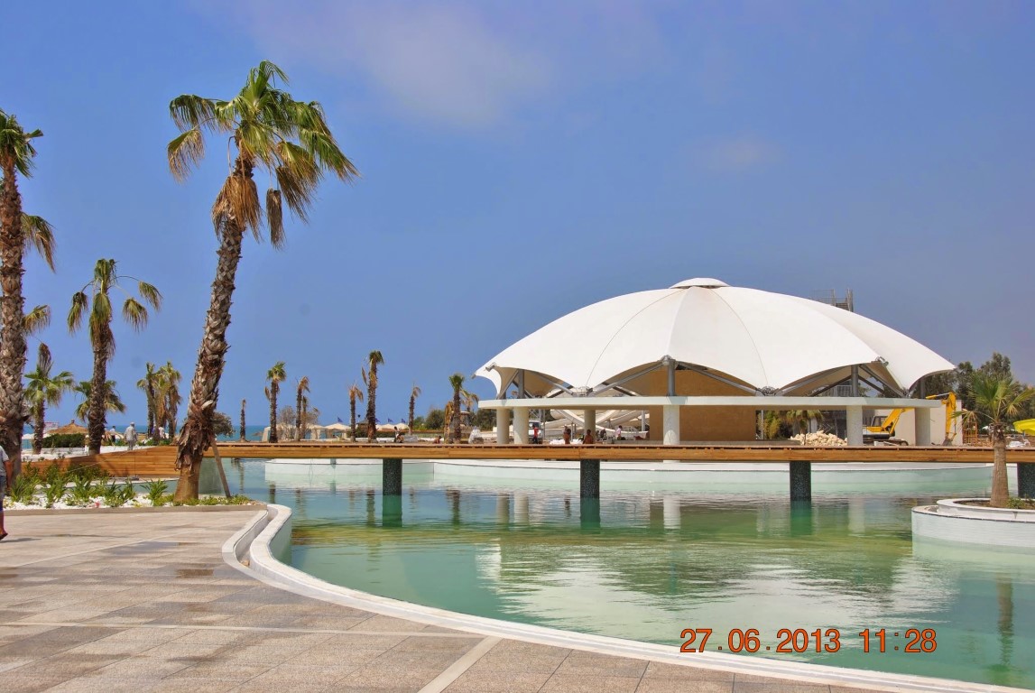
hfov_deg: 47.9
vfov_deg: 33.1
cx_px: 518
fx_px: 1166
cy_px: 346
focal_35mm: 40
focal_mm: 27
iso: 100
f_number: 10
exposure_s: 1/400
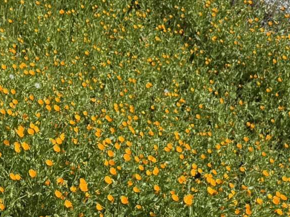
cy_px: 216
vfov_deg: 17.0
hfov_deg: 22.2
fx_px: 712
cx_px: 2
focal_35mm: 85
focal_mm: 6.76
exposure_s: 1/3145
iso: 80
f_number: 1.78
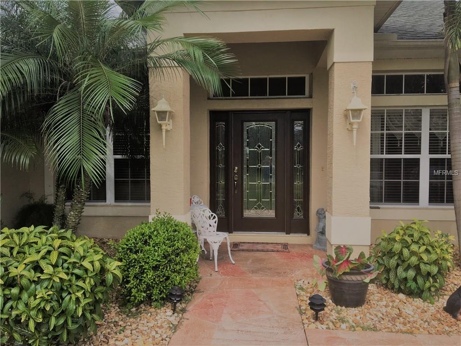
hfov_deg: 61.7
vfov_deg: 48.2
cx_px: 230
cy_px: 173
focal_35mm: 29
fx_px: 386
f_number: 2.2
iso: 25
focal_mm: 4.15
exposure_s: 1/732
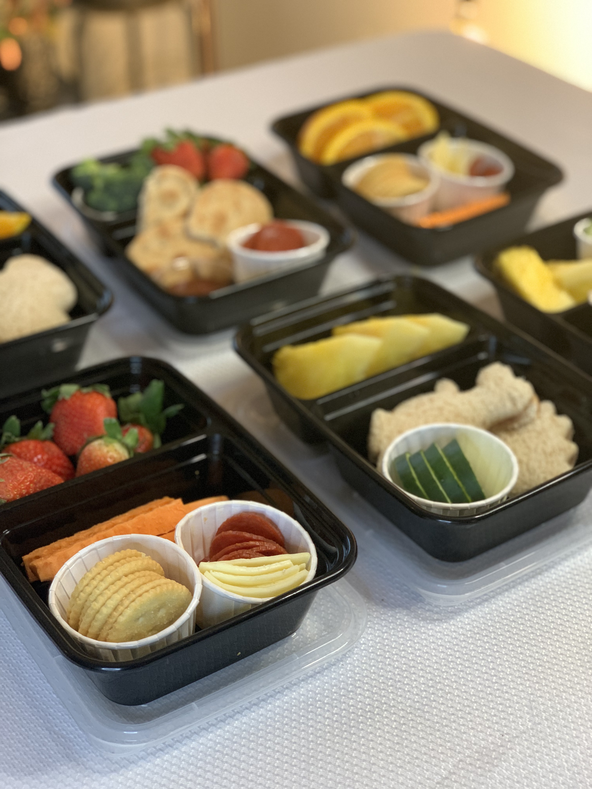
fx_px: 1186
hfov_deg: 28.0
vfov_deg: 36.8
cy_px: 394
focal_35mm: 52
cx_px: 296
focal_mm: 6
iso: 200
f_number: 2.4
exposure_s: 1/60
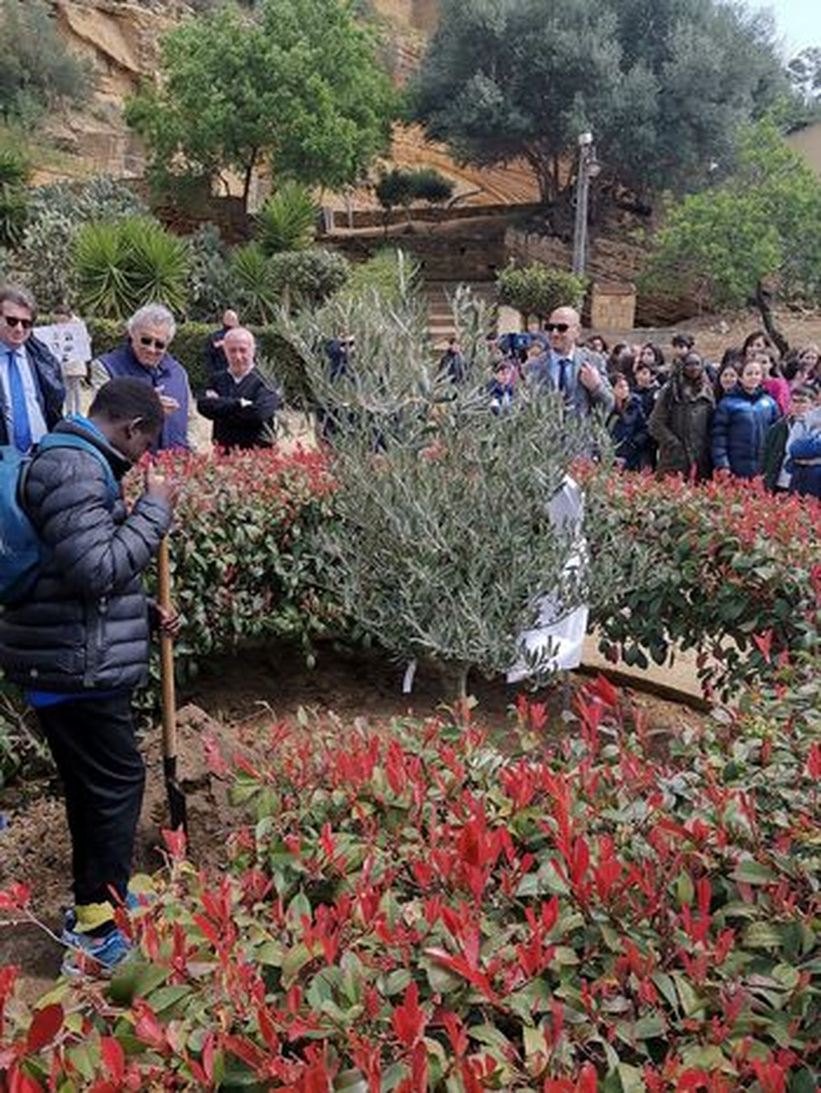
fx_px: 853
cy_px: 546
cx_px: 410
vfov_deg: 65.3
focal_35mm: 27
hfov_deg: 51.4
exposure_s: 1/1091
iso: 50
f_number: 1.8
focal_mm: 4.75
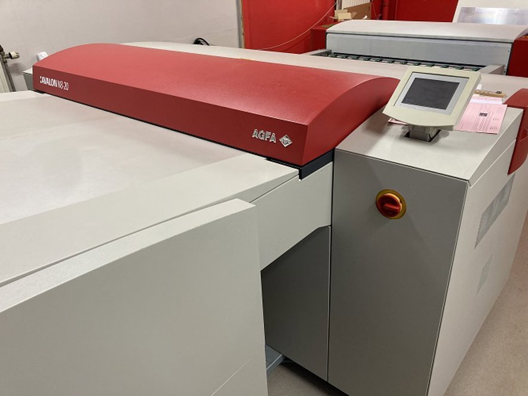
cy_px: 198
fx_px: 427
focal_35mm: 28
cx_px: 264
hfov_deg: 63.4
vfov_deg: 49.7
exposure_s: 1/50
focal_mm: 3.99
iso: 100
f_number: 1.8
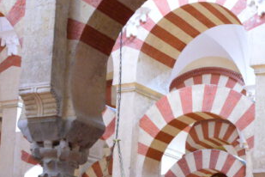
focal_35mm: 106
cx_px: 206
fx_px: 780
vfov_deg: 12.6
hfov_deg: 19.1
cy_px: 214
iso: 6400
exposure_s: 1/13
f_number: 11
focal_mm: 32
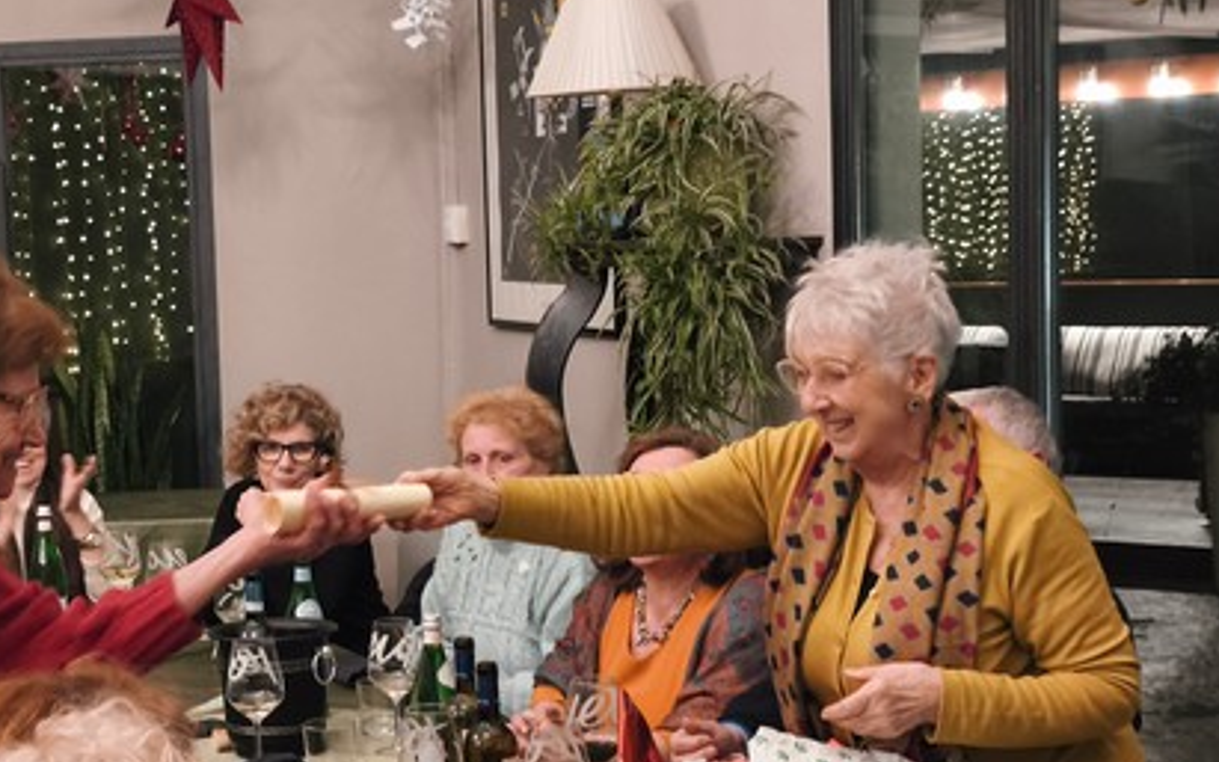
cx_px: 338
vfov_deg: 17.1
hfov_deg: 26.9
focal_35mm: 76
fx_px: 2525
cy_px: 498
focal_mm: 6.18
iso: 1250
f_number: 1.65
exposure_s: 1/33.3
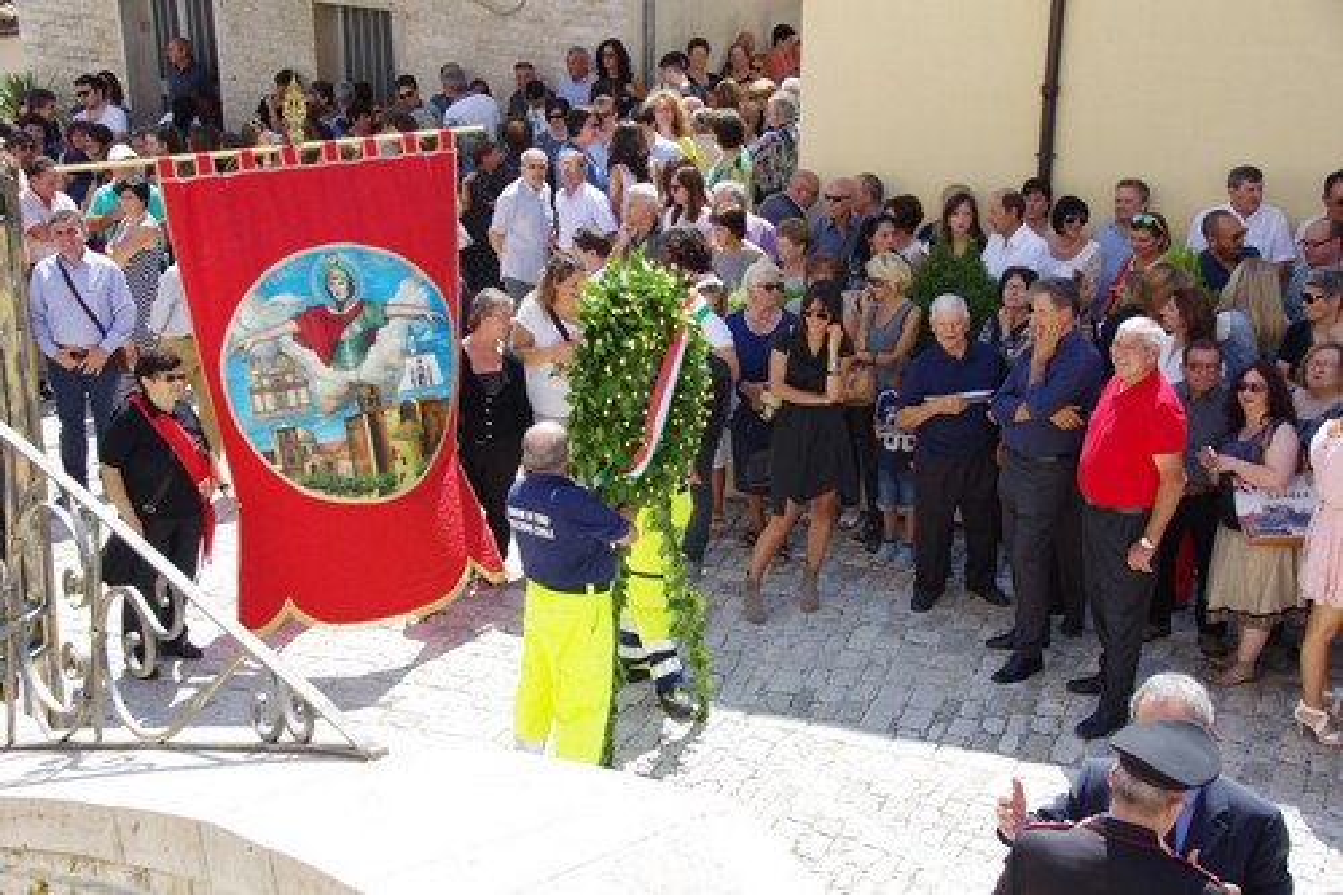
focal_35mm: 55
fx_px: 2051
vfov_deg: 24.6
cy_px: 448
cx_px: 672
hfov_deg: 36.3
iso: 640
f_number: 8
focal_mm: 37
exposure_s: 1/320
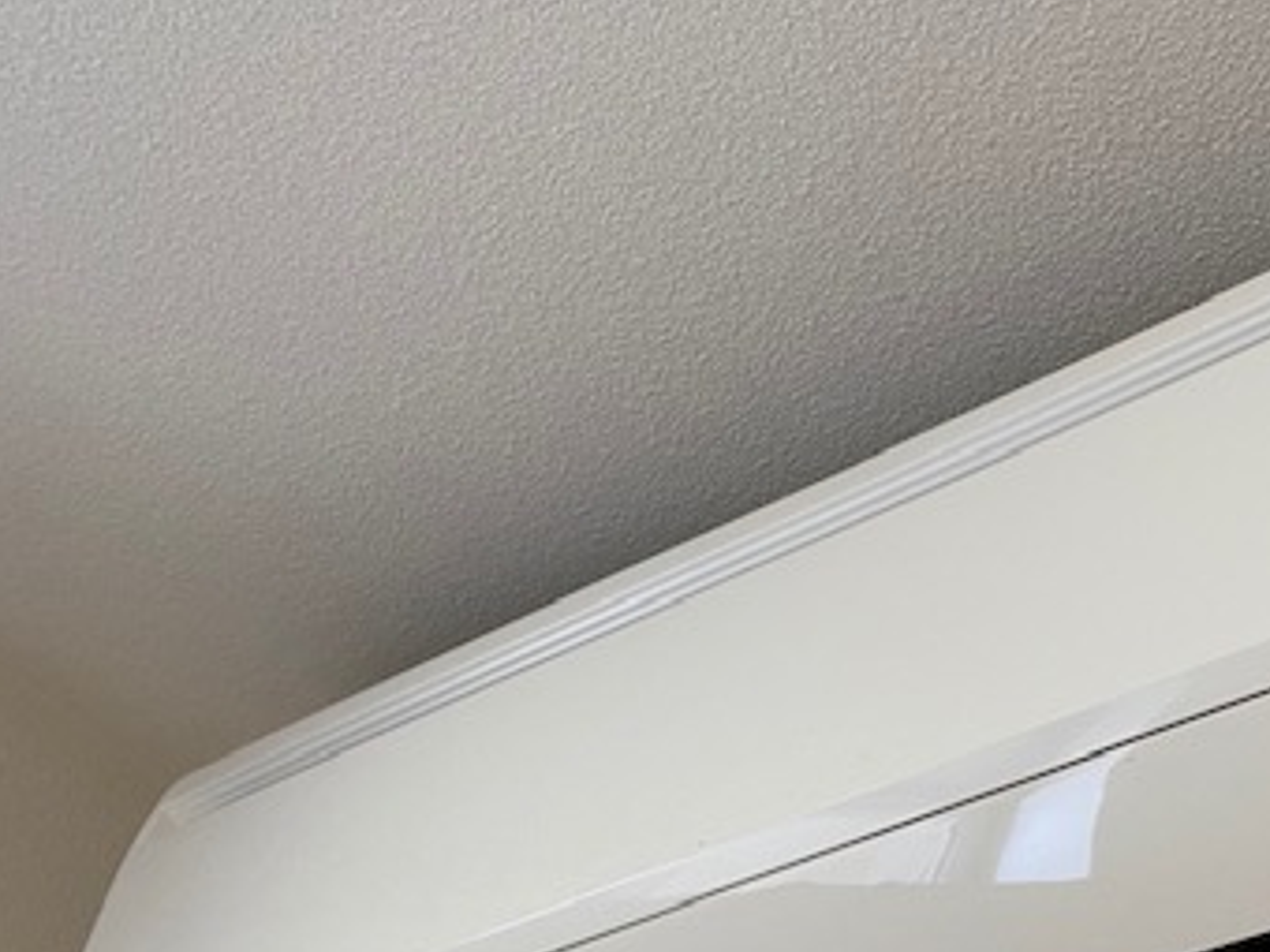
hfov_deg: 36.7
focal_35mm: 49
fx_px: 1798
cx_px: 1117
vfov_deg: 29.1
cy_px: 754
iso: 125
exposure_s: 1/84
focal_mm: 4.25
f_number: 1.8
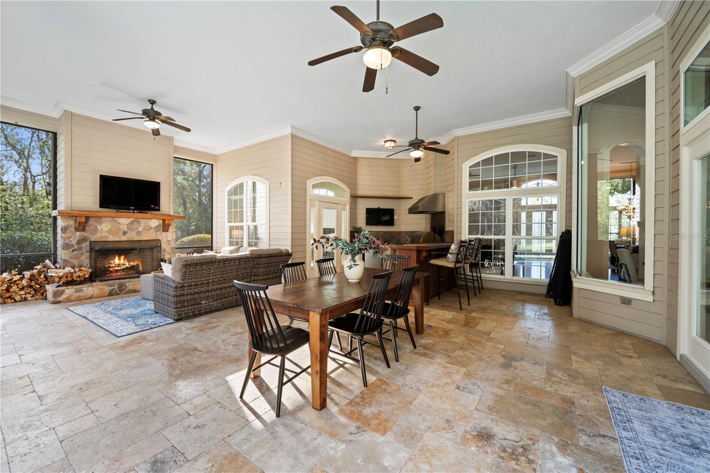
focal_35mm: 14
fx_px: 276
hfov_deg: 104.3
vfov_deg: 81.2
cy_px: 236
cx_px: 355
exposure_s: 1/15
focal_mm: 14
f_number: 8
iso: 400
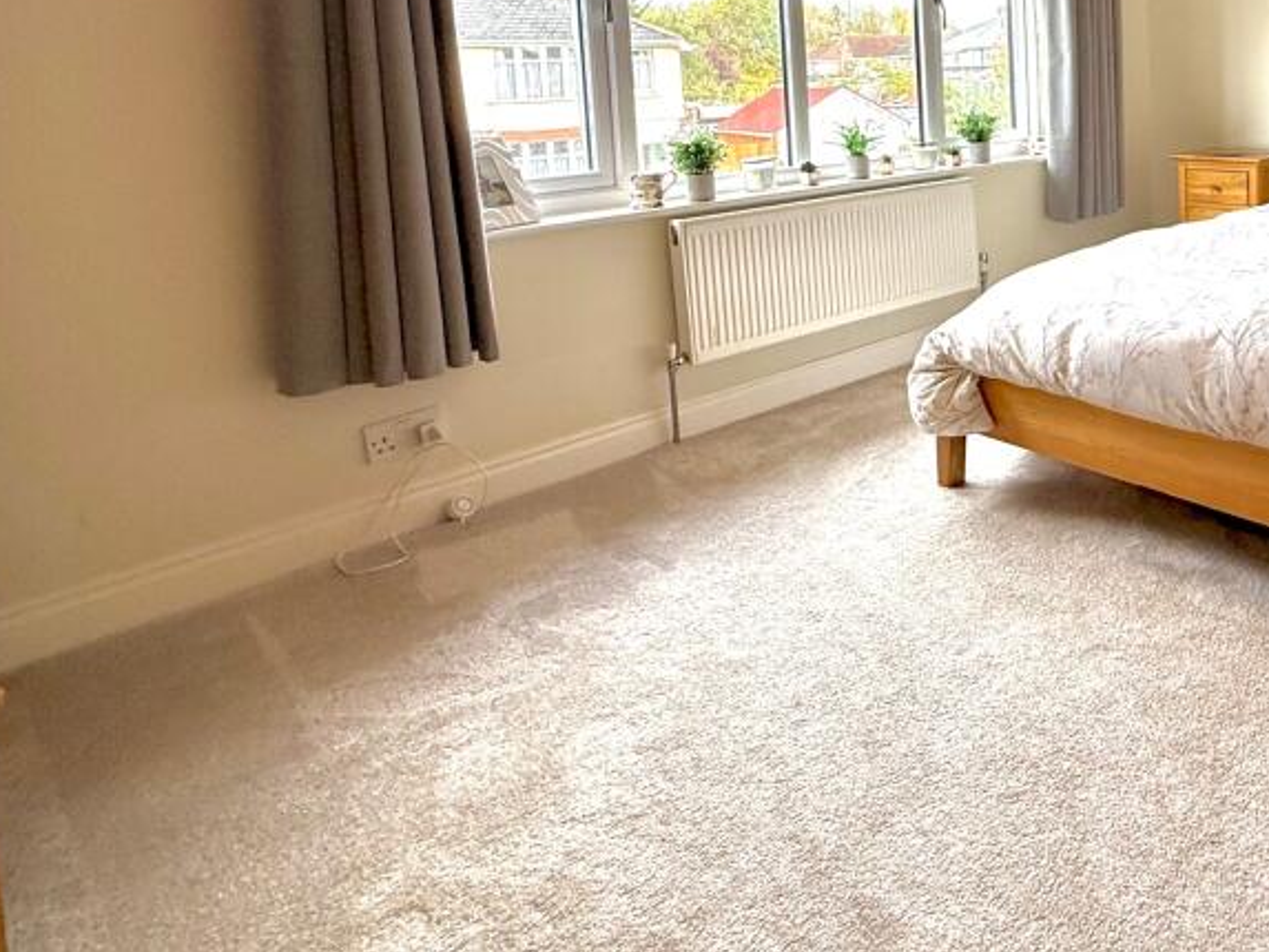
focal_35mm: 25
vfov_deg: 50.3
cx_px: 1107
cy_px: 142
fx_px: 917
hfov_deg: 60.4
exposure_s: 1/99
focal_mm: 2.22
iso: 64
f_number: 2.2
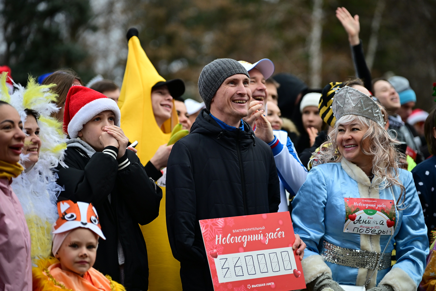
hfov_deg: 17.6
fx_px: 1405
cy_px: 146
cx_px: 218
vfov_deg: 11.8
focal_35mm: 116
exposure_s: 1/3200
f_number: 2.8
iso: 800
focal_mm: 116
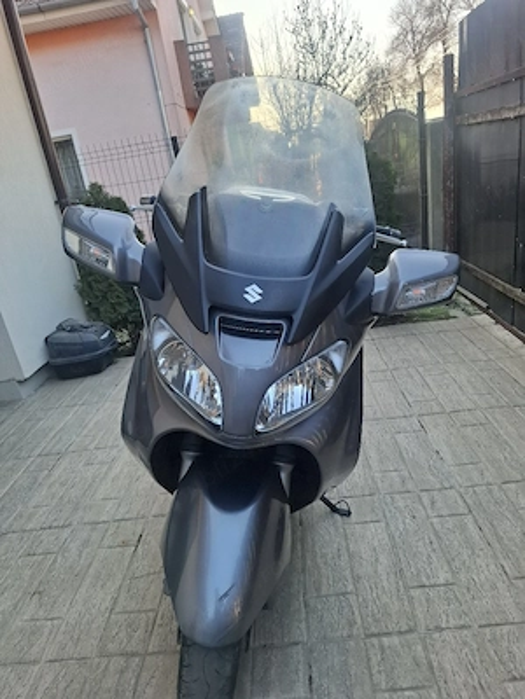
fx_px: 465
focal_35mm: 23
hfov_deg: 58.9
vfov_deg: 73.9
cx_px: 262
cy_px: 350
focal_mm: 5.54
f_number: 1.8
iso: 50
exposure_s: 1/238
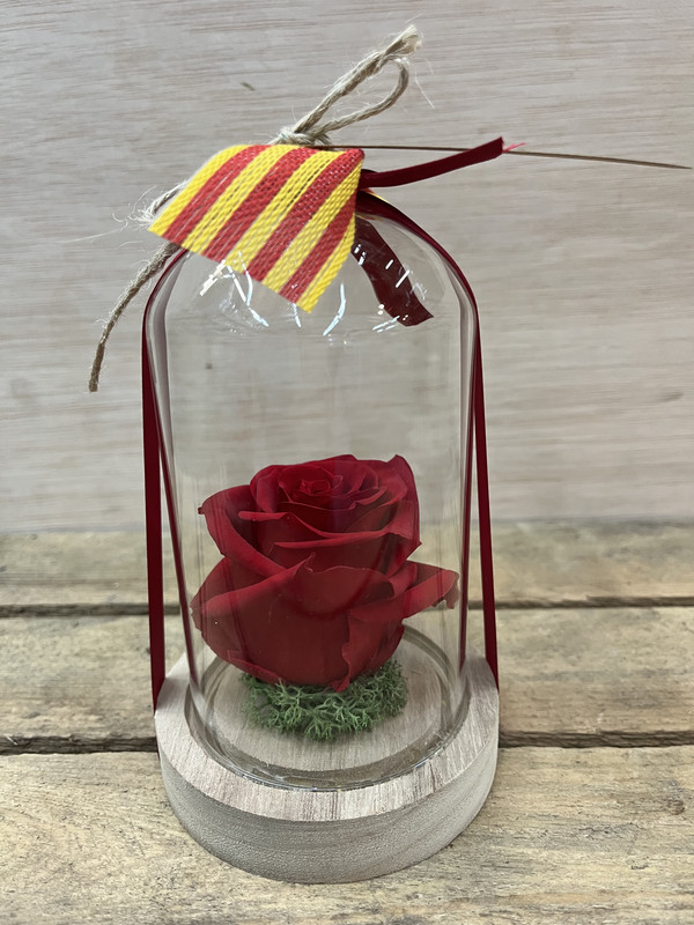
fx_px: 695
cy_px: 462
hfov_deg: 53.1
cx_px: 347
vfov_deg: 67.3
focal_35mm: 26
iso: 200
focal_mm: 5.1
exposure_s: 1/50
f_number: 1.6
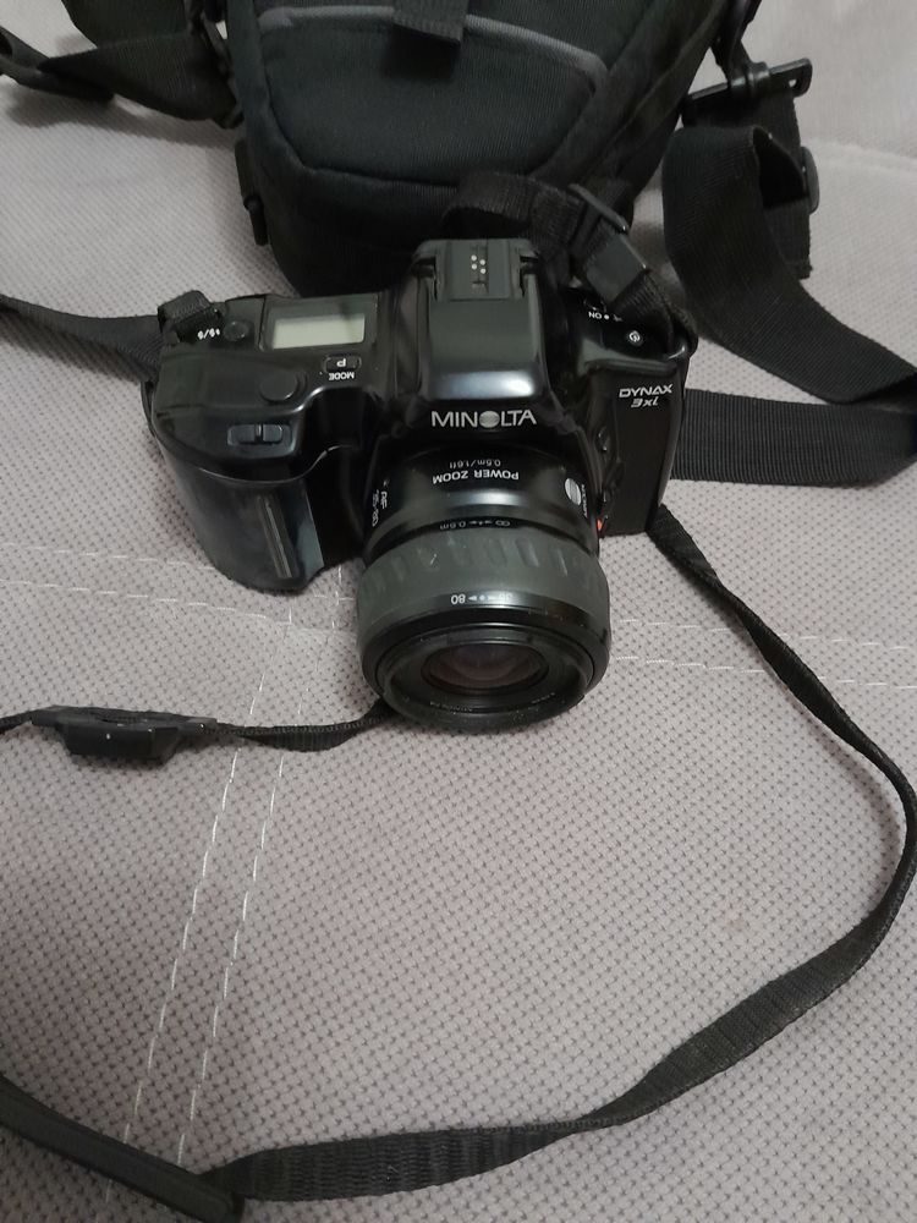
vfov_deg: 67.3
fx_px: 918
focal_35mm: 26
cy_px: 612
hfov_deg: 53.1
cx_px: 458
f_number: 1.8
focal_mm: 3.98
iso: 1250
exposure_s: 1/10
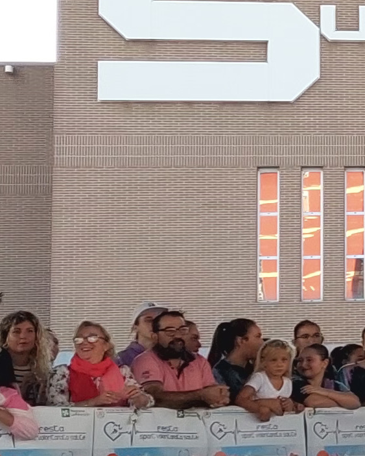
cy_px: 177
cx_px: 965
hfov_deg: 8.8
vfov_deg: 12.5
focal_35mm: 154
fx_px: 2078
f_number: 1.8
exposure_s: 1/208
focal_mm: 5.23
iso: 40
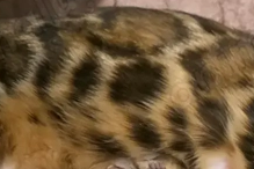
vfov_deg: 11.4
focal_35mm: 109
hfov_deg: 18.6
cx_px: 201
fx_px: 769
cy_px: 331
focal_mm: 6.3
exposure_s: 1/100
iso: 1250
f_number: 1.7
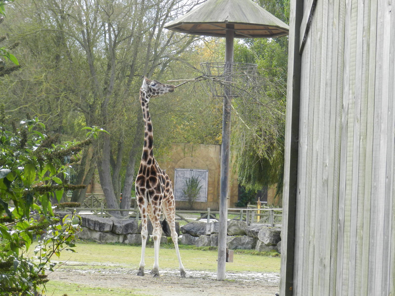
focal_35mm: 130
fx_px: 1483
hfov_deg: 15.2
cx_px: 198
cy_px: 148
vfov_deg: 11.4
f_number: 5
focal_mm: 23.1
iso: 160
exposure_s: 1/100
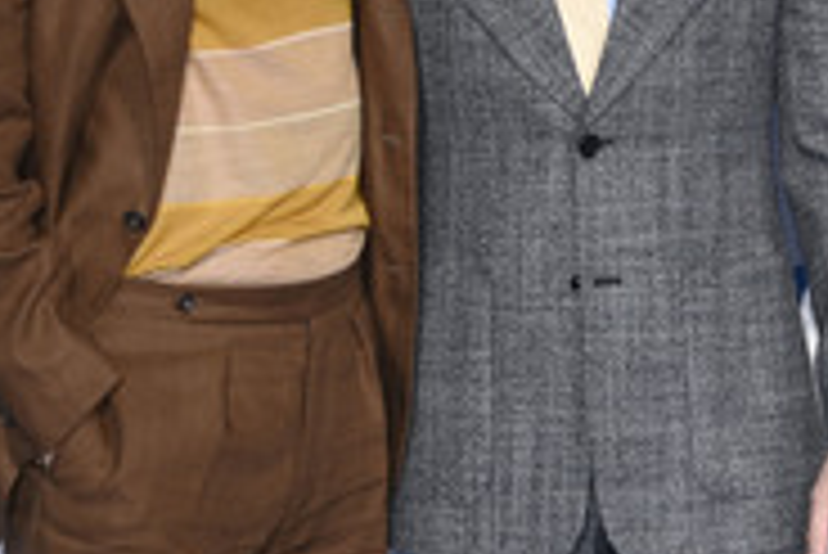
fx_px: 5915
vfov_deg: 5.3
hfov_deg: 8.0
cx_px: 677
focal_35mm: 257
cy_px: 23
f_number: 5.6
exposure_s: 1/200
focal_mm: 105
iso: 400
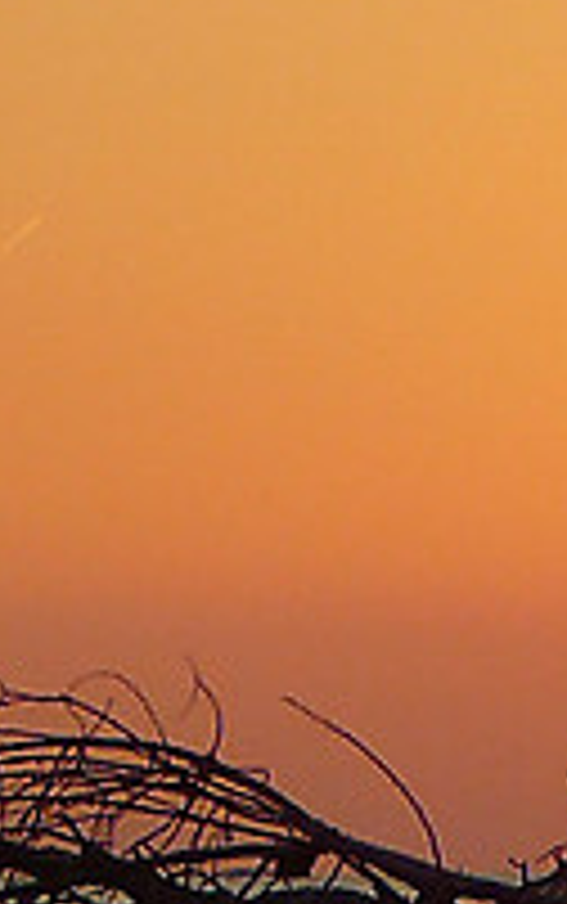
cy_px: 1709
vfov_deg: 3.1
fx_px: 16357
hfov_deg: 2.0
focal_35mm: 663
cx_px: 459
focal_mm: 15.6
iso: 80
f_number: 3.9
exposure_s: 1/400
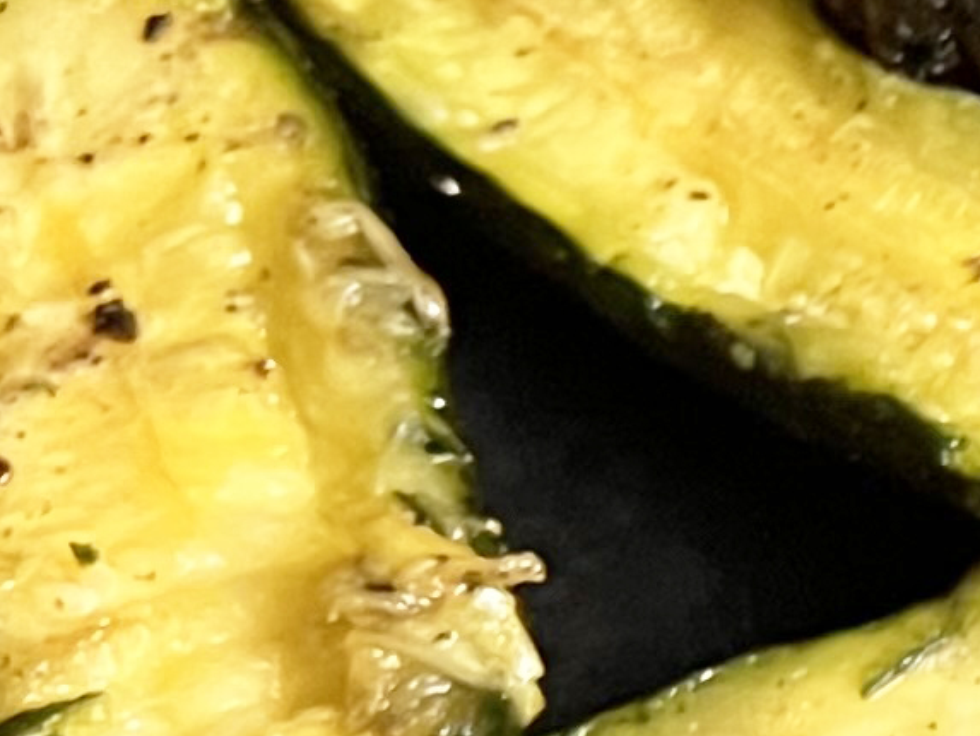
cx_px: 2559
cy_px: 945
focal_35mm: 183
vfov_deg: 8.0
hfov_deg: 9.3
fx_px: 5182
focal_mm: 5.7
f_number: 1.5
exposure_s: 1/47
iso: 500
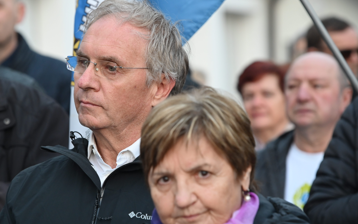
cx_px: 128
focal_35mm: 267
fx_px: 2605
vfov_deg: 4.9
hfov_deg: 7.9
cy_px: 107
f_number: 5.6
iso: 1600
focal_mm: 200
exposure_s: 1/160
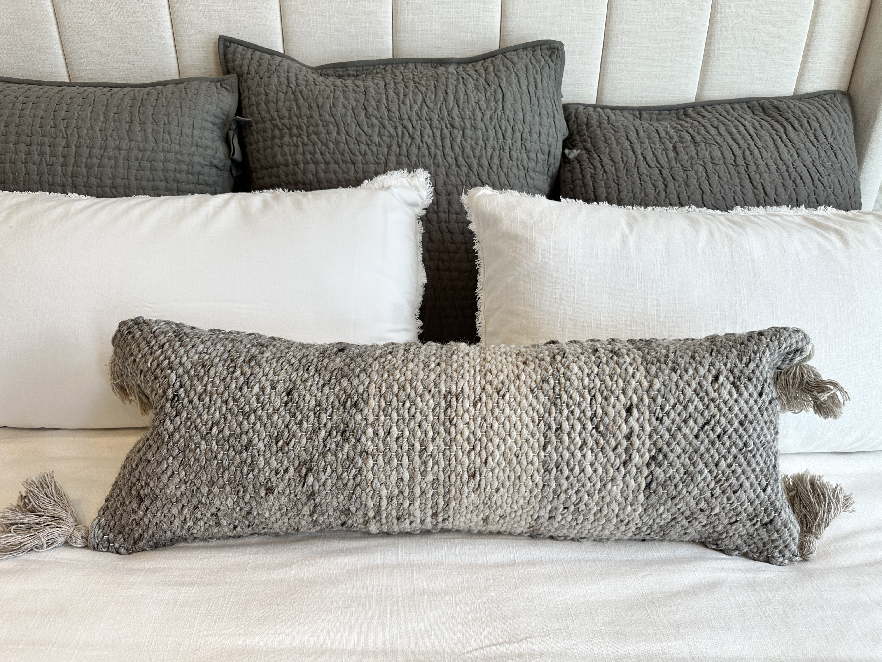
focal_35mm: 24
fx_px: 612
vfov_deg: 56.8
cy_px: 331
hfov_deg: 71.6
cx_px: 441
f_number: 1.78
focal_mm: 6.86
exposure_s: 1/138
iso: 64
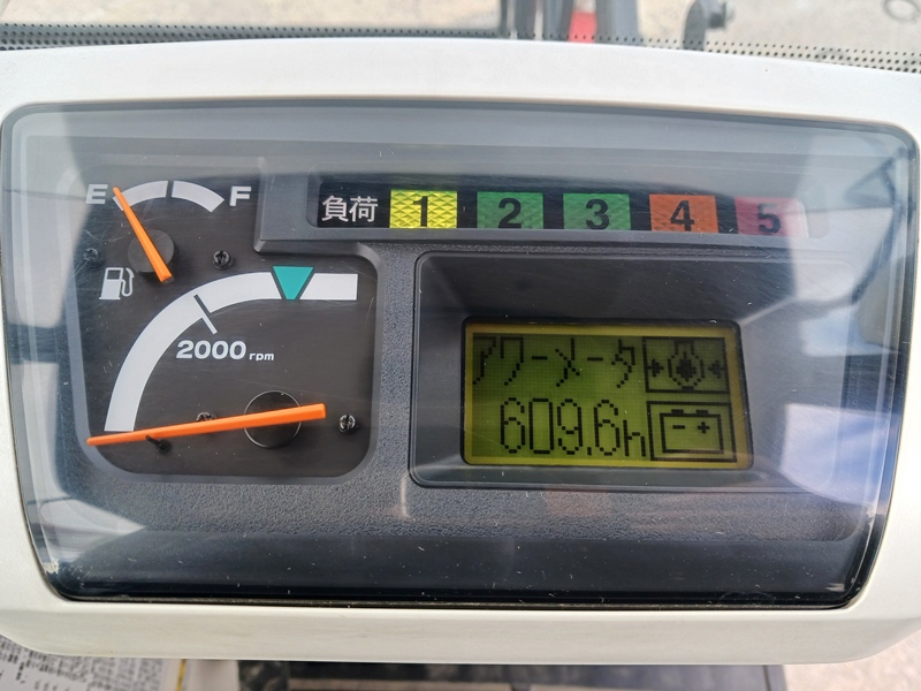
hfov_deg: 65.3
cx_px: 460
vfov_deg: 51.4
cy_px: 346
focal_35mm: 27
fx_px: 718
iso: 50
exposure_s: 1/50
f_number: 1.8
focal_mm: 4
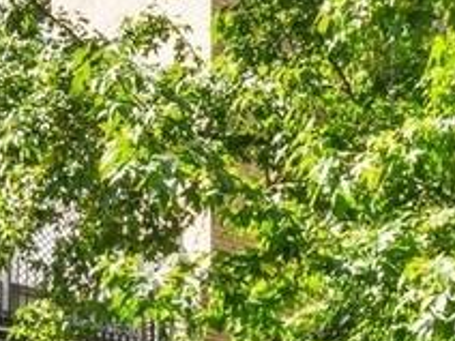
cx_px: 388
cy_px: 686
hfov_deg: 20.3
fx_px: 1249
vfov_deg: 13.3
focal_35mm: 95
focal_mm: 14
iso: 200
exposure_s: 1/100
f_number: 11
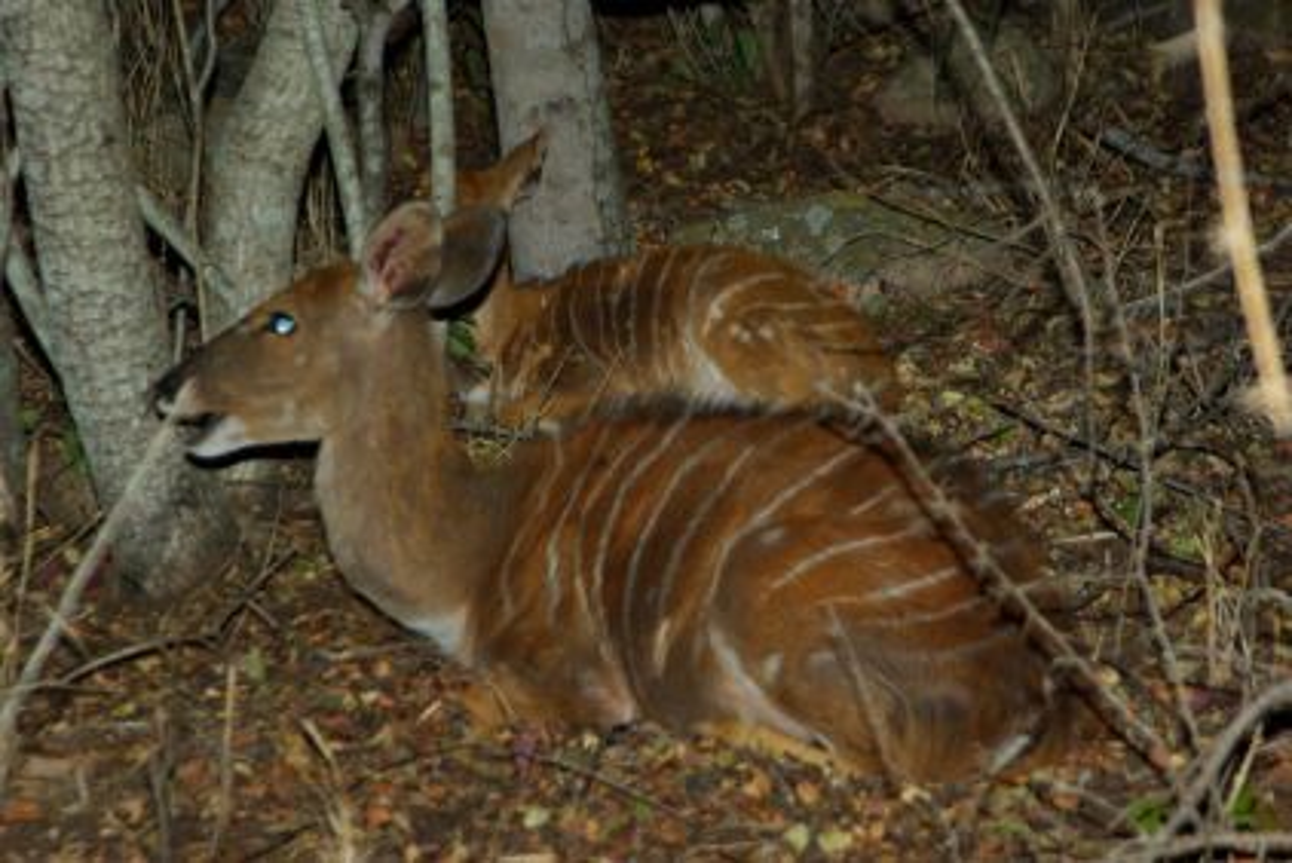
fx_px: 7272
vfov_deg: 6.8
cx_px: 646
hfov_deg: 10.2
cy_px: 432
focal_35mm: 202
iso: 200
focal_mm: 135
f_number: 5.6
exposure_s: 1/160
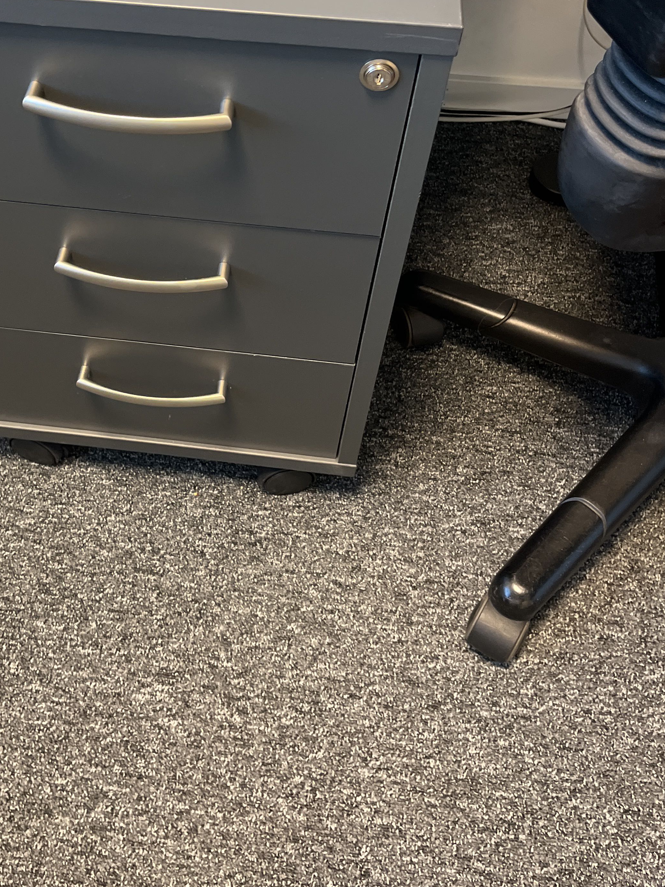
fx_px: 973
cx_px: 185
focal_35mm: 38
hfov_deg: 37.0
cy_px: 280
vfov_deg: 48.0
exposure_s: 1/50
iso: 200
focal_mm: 5.1
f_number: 1.6
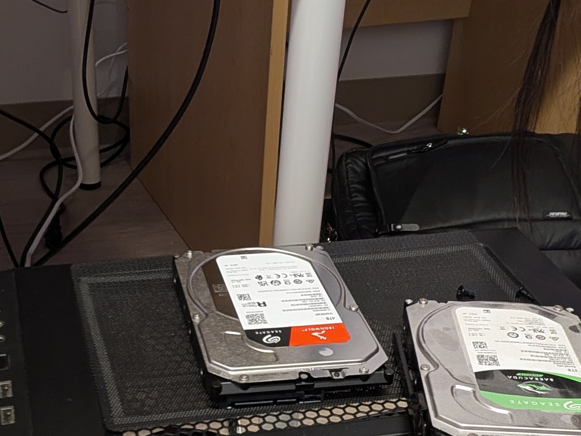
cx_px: 199
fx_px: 839
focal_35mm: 50
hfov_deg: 37.8
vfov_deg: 28.3
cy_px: 367
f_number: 2.2
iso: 388
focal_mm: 2.71
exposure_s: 1/50
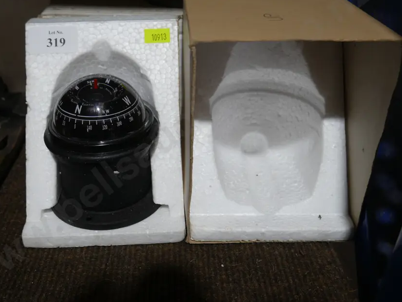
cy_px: 137
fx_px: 430
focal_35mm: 37
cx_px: 168
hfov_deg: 49.9
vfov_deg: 38.7
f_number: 3.6
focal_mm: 15
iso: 200
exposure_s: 1/125
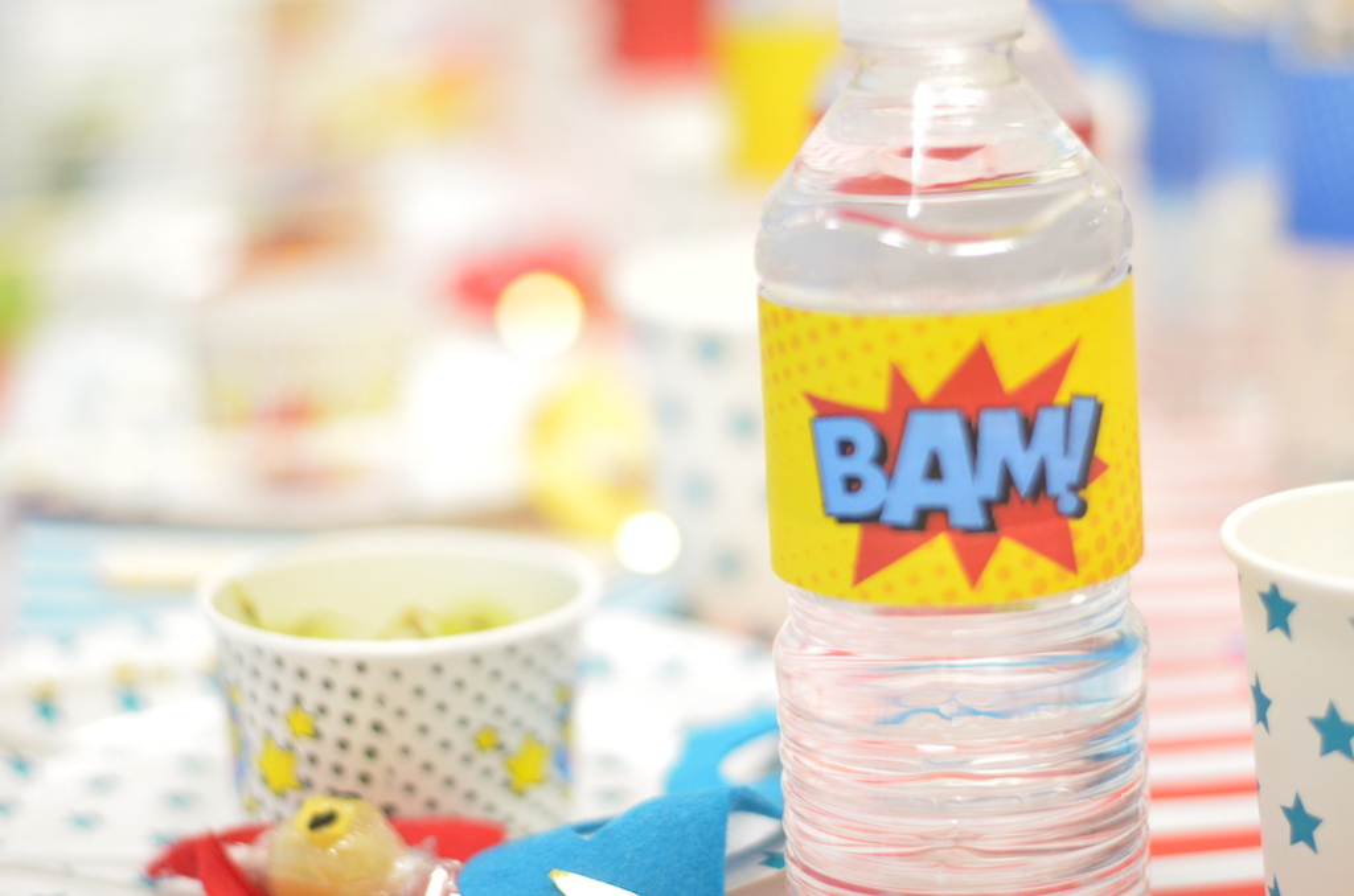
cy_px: 448
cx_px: 677
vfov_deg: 18.1
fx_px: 2815
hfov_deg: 27.0
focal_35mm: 75
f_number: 1.8
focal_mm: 50
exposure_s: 1/640
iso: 3200
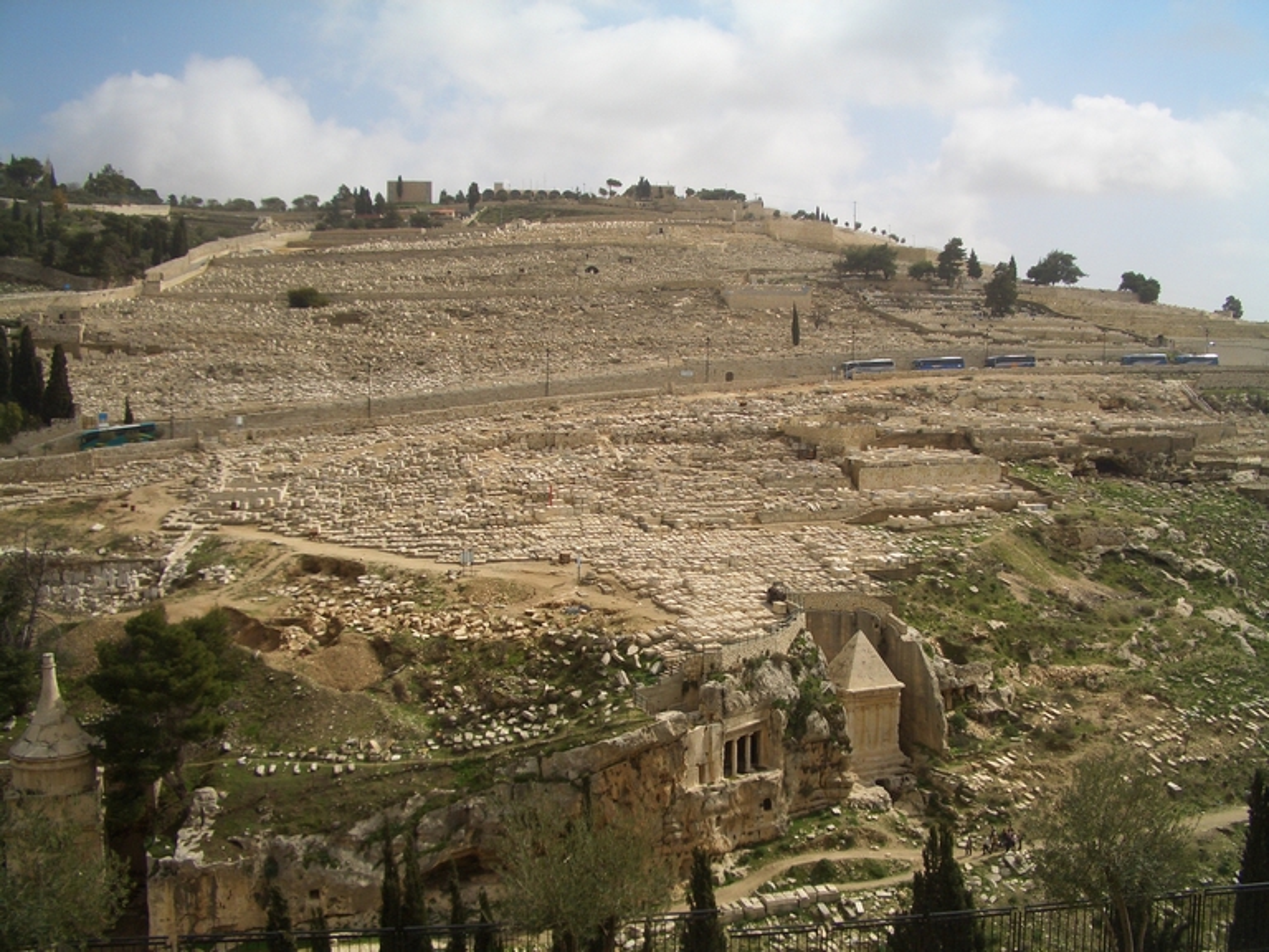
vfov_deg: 40.7
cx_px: 634
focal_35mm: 35
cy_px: 476
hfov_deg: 52.6
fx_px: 1283
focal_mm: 5.8
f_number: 4.3
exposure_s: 1/800
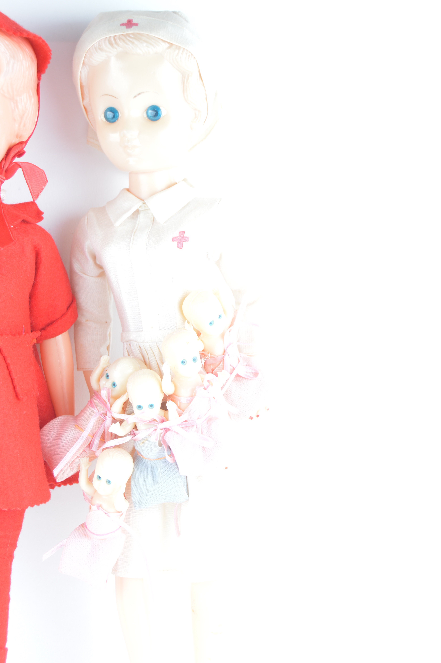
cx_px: 225
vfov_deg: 25.1
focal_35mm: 81
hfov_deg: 16.8
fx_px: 1491
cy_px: 382
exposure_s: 1/25
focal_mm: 42
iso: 100
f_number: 7.1
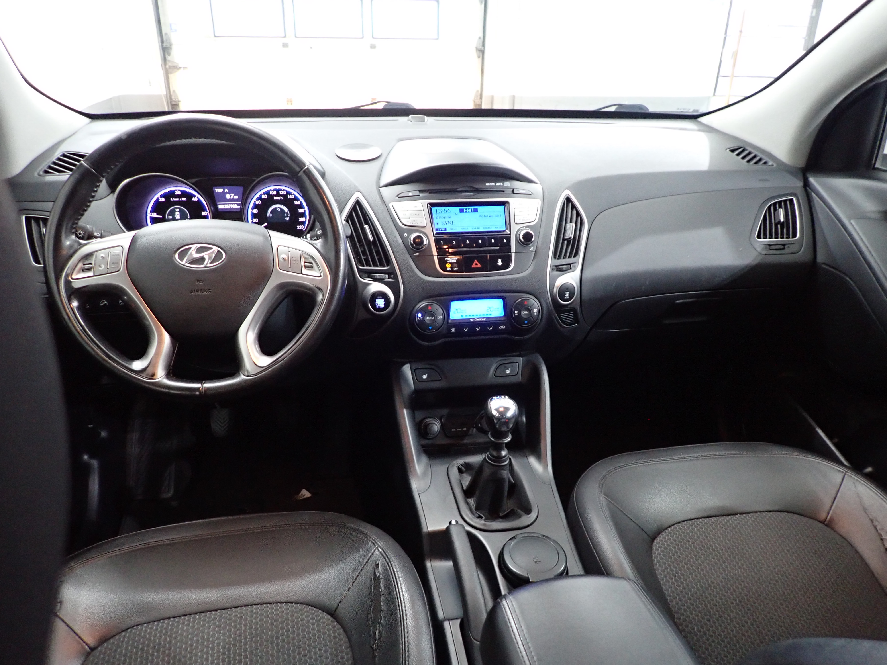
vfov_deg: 54.9
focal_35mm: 25
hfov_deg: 69.4
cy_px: 332
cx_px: 444
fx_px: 641
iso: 640
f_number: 2
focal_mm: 4.5
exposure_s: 1/30
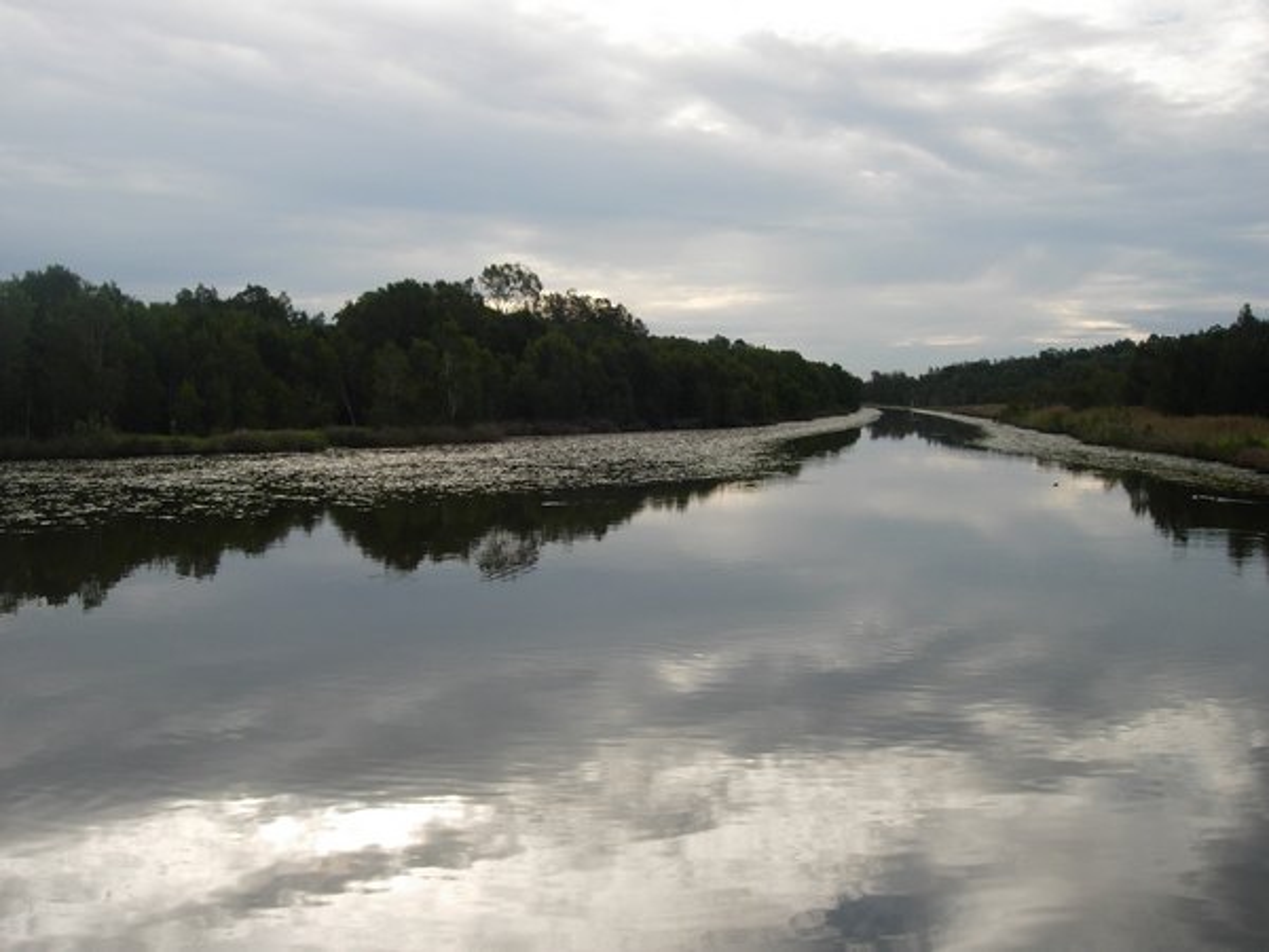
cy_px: 476
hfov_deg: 49.0
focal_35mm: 38
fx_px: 1393
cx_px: 634
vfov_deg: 37.7
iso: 79
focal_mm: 7.8
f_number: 4.8
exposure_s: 1/430
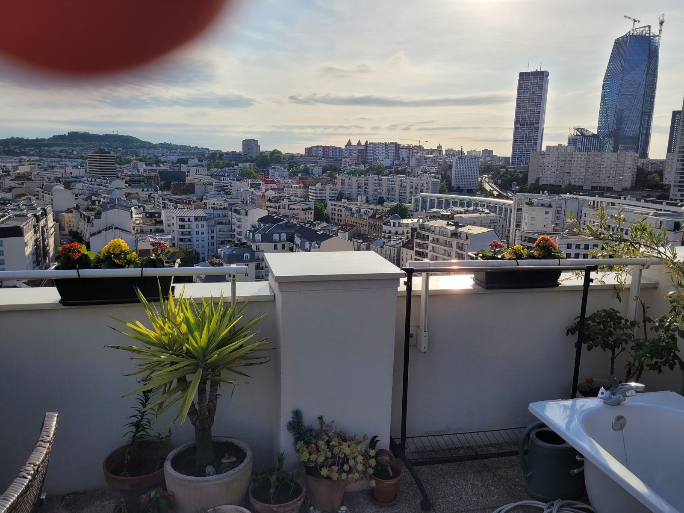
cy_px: 256
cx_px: 342
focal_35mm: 26
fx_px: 514
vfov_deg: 53.1
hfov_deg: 67.3
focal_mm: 5.4
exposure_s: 1/3598
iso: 40
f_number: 1.8
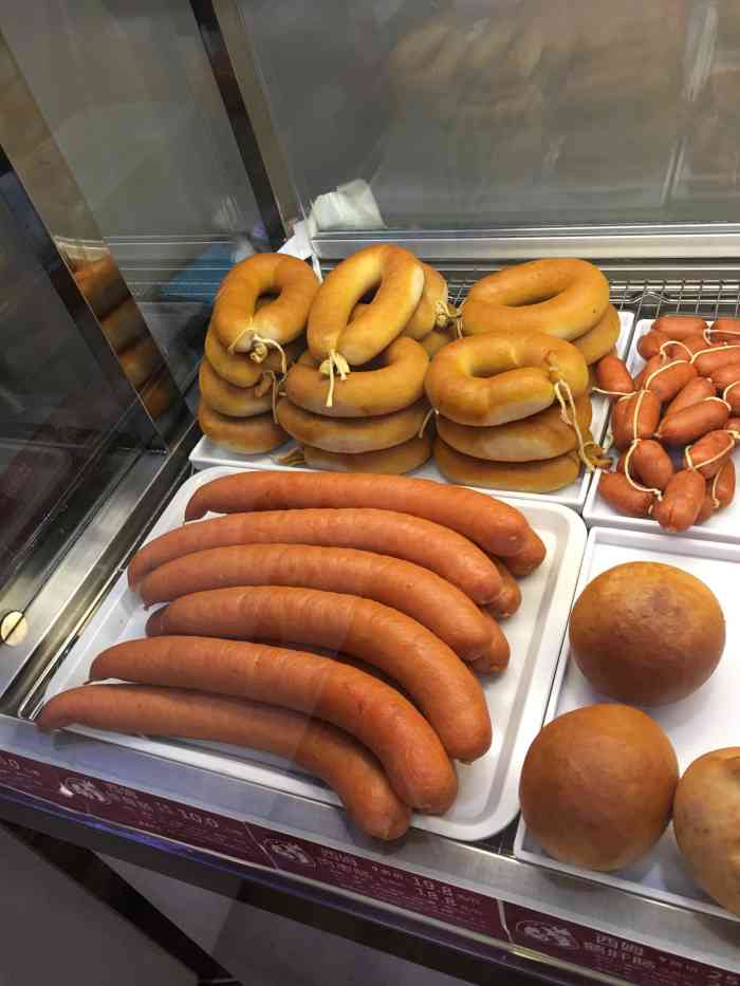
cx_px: 370
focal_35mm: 29
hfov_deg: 48.2
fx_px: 826
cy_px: 493
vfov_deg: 61.7
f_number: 2.2
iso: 40
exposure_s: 1/17
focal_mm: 4.15
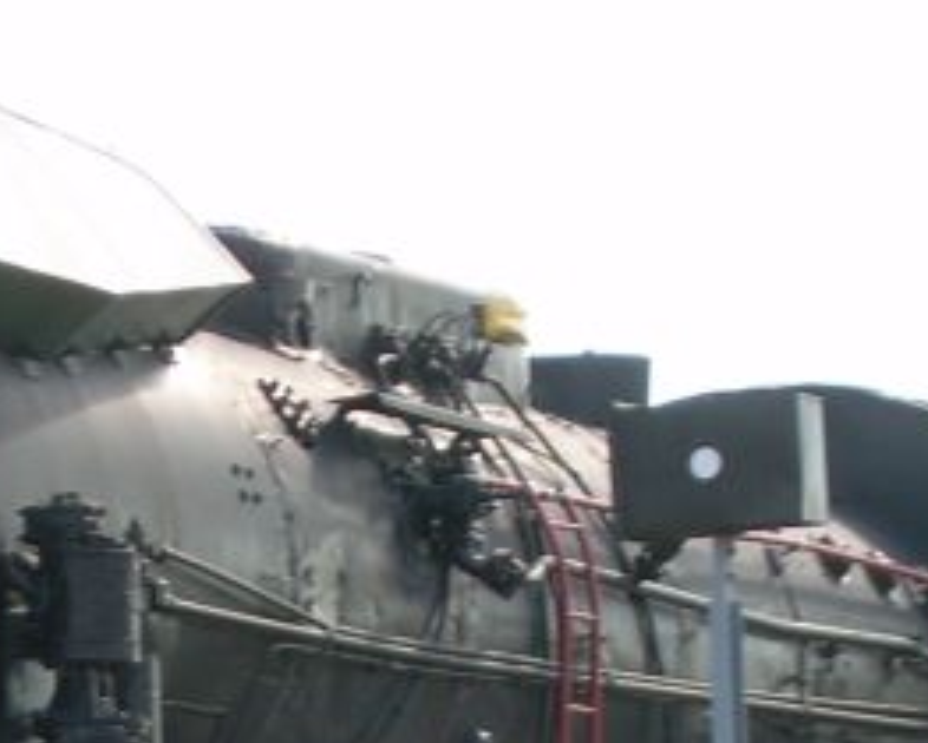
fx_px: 9015
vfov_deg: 4.7
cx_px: 464
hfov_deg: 5.9
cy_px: 874
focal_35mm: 328
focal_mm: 18.9
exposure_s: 1/149
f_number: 4.9
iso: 50
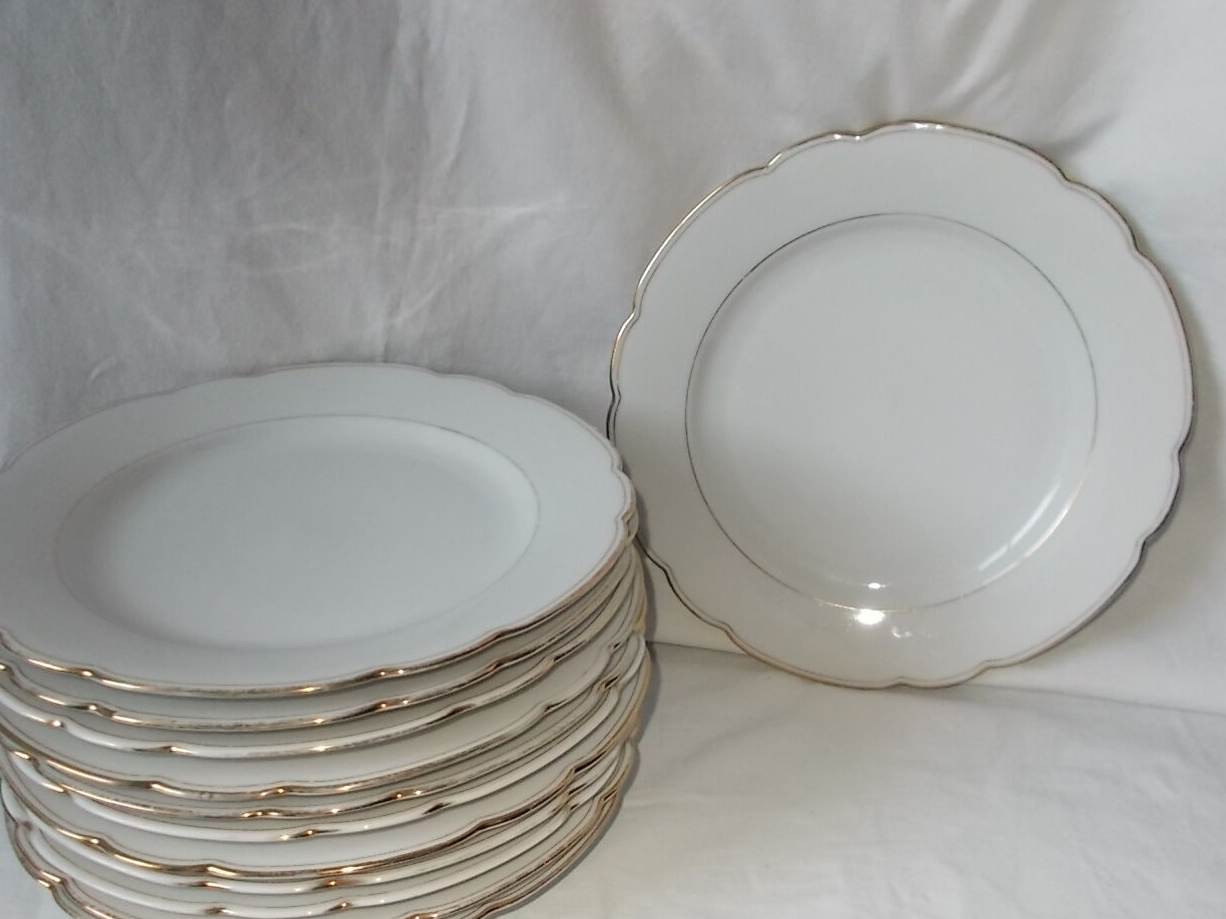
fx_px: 1204
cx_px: 588
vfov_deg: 41.4
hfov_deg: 53.9
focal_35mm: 34
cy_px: 586
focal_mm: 4.6
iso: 200
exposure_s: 1/25
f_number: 3.2
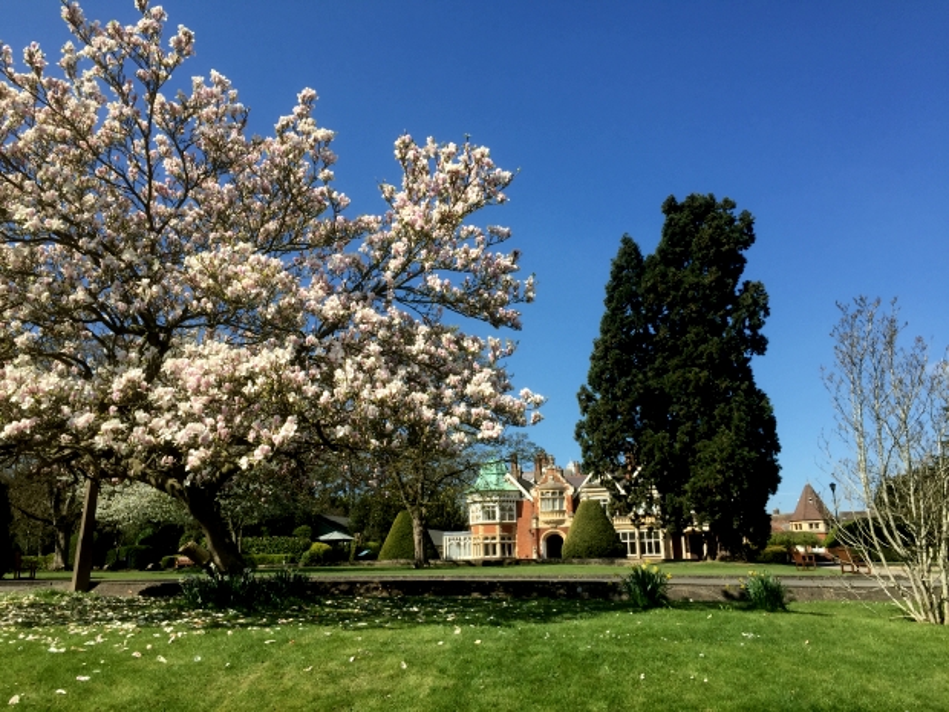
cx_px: 474
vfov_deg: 48.2
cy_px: 356
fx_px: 795
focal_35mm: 29
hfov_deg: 61.7
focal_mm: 4.15
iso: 32
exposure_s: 1/1522
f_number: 2.2
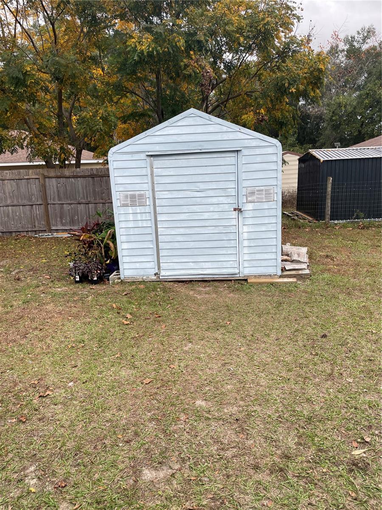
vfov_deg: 67.3
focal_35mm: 26
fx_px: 383
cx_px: 191
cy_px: 255
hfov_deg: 53.1
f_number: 1.6
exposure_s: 1/596
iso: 32
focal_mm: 4.2
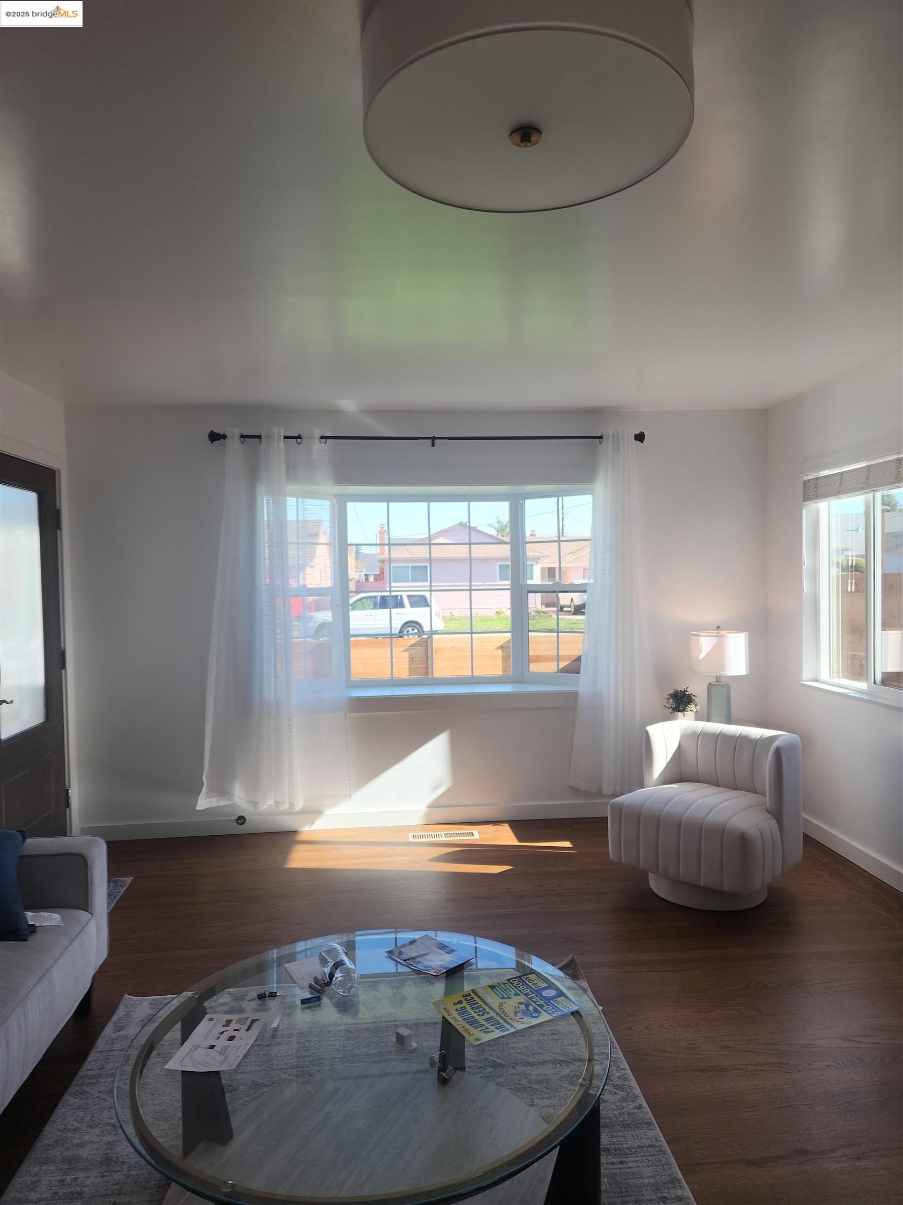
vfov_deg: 73.9
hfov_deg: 58.9
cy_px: 602
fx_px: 800
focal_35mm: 23
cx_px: 452
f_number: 1.8
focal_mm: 5.4
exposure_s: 1/168
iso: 20
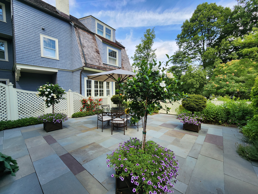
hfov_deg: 106.2
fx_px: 97
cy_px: 97
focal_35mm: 13
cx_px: 129
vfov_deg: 89.9
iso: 50
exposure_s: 1/655
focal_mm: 2.2
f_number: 2.2
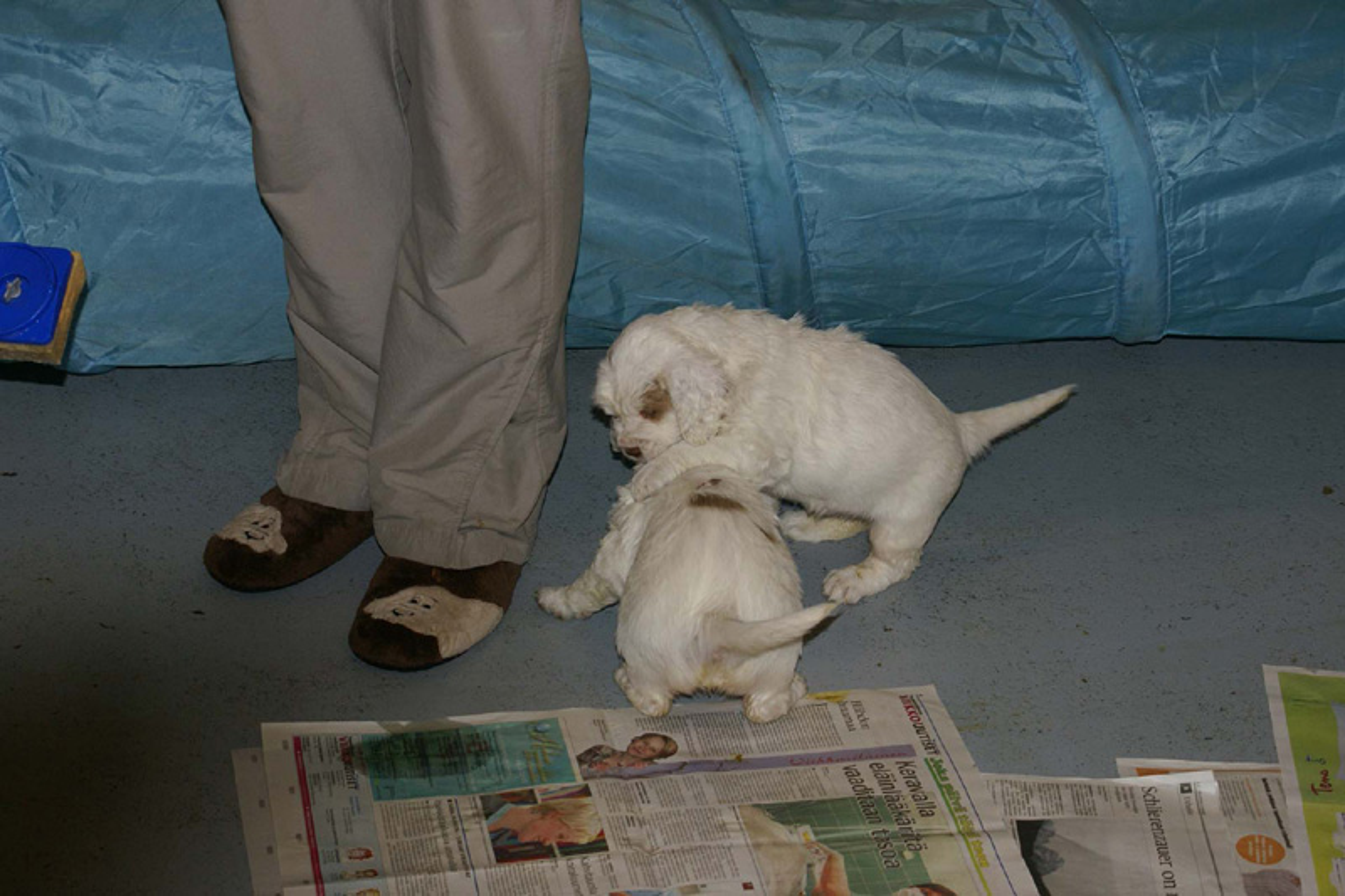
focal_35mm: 75
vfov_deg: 18.2
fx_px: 2801
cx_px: 672
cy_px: 448
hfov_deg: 27.0
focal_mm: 50
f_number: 5.6
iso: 400
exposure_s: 1/80
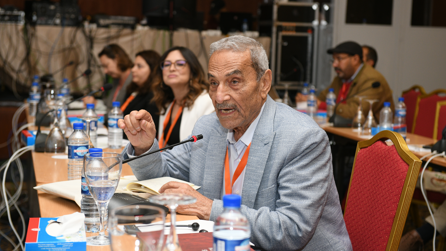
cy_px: 109
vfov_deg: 18.5
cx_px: 223
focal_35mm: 65
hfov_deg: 32.4
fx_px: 769
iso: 1250
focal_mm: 62
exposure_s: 1/250
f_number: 4.5
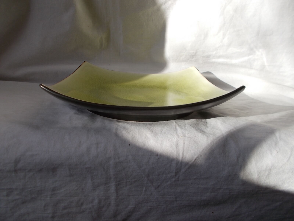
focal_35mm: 26
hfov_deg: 67.3
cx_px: 147
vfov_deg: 53.1
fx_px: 221
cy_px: 110
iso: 80
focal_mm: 4.6
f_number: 3.2
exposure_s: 1/400
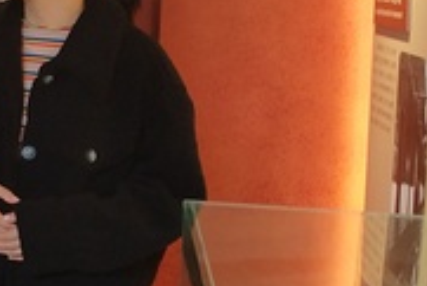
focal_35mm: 138
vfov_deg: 10.0
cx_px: -375
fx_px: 1638
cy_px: 109
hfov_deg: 13.2
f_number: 1.8
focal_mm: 3.95
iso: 159
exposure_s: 1/50
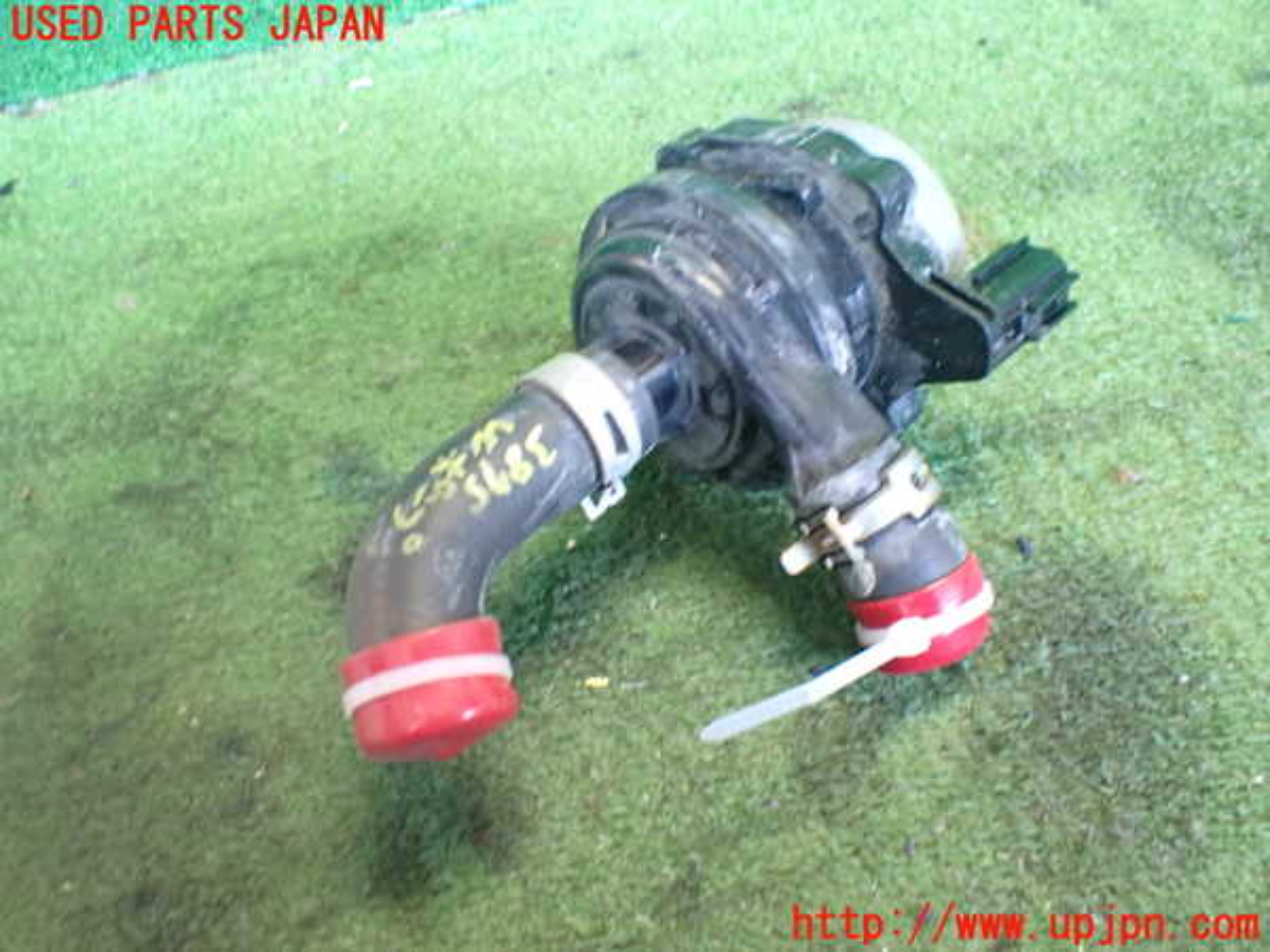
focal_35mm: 30
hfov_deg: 60.0
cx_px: 635
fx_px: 1101
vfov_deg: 46.8
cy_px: 476
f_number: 2.3
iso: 800
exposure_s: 1/40
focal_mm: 5.4
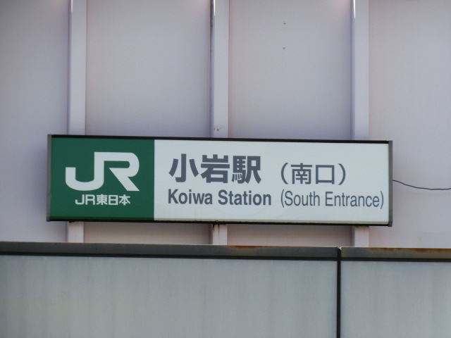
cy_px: 169
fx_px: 3322
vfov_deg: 5.8
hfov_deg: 7.8
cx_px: 226
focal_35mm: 255
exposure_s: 1/250
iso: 125
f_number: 5.9
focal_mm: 45.4
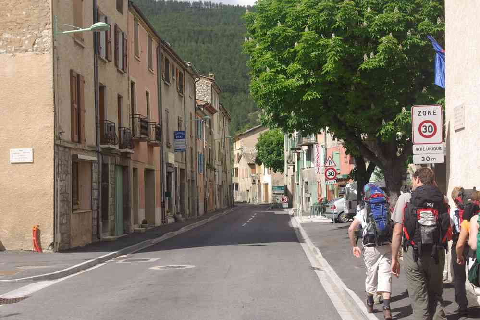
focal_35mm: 57
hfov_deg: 35.1
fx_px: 760
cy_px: 160
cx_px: 240
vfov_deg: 23.8
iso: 100
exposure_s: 1/180
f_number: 8
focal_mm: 38
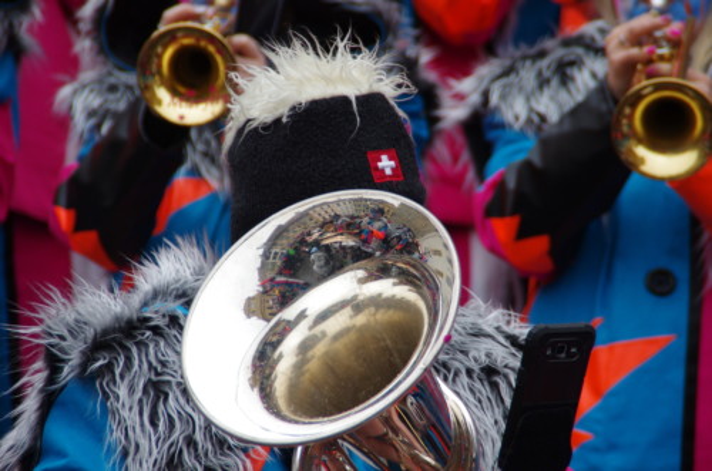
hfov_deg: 6.9
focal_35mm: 300
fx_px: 5920
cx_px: 356
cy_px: 236
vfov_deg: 4.6
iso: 400
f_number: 6.3
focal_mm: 200
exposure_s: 1/250
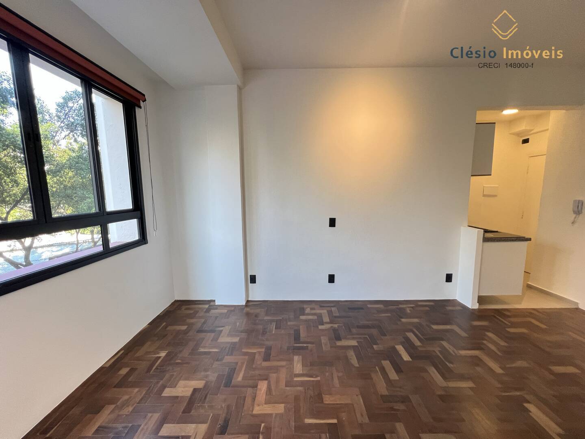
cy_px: 220
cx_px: 292
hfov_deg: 106.2
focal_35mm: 13
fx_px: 220
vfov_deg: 89.9
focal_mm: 1.57
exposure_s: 1/120
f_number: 1.8
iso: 200
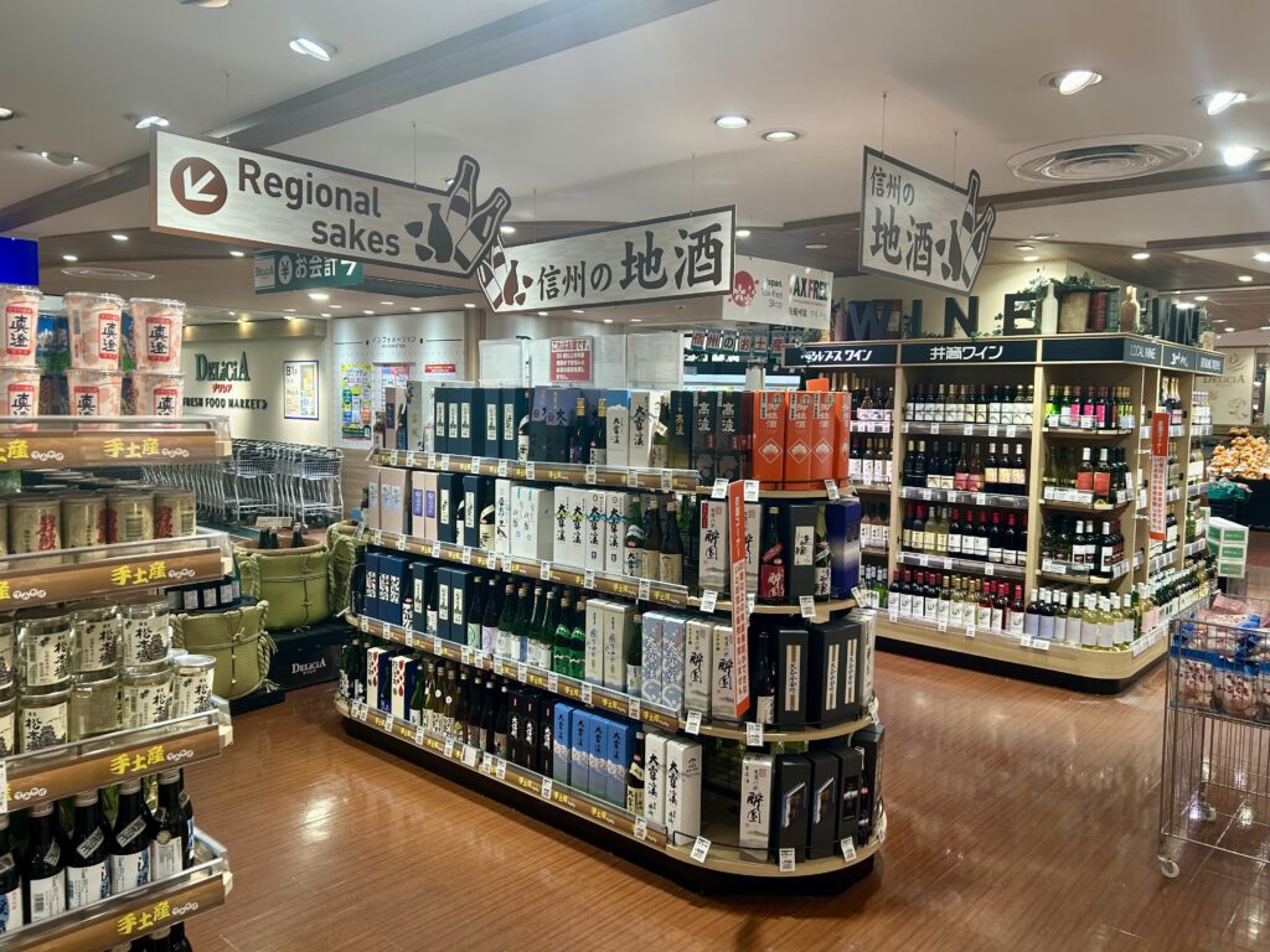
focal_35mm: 26
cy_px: 476
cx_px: 635
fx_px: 954
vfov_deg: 53.1
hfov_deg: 67.3
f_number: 1.5
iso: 80
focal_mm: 5.7
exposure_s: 1/120
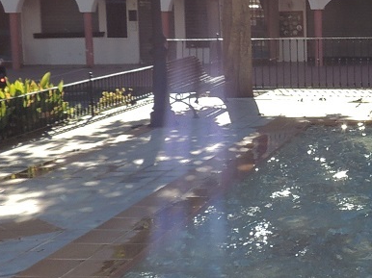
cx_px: 437
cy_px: 103
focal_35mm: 86
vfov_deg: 17.1
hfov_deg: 21.3
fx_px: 924
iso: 100
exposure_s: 1/1000
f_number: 3
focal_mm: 4.3
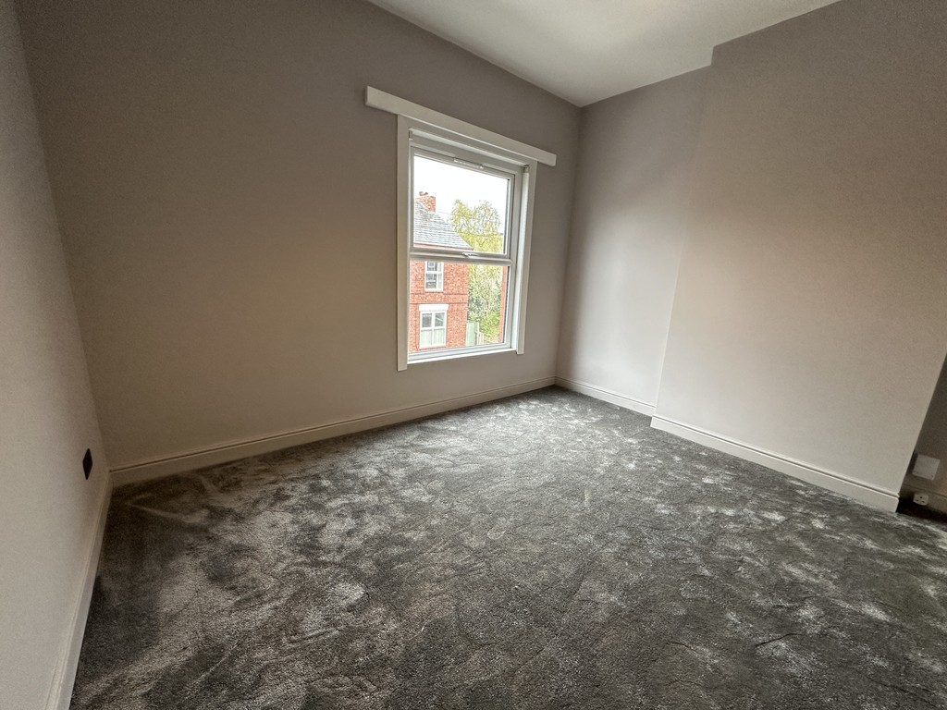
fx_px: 383
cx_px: 474
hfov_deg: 102.1
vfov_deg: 85.7
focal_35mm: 14
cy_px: 355
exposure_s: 1/99
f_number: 2.2
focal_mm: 2.22
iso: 160
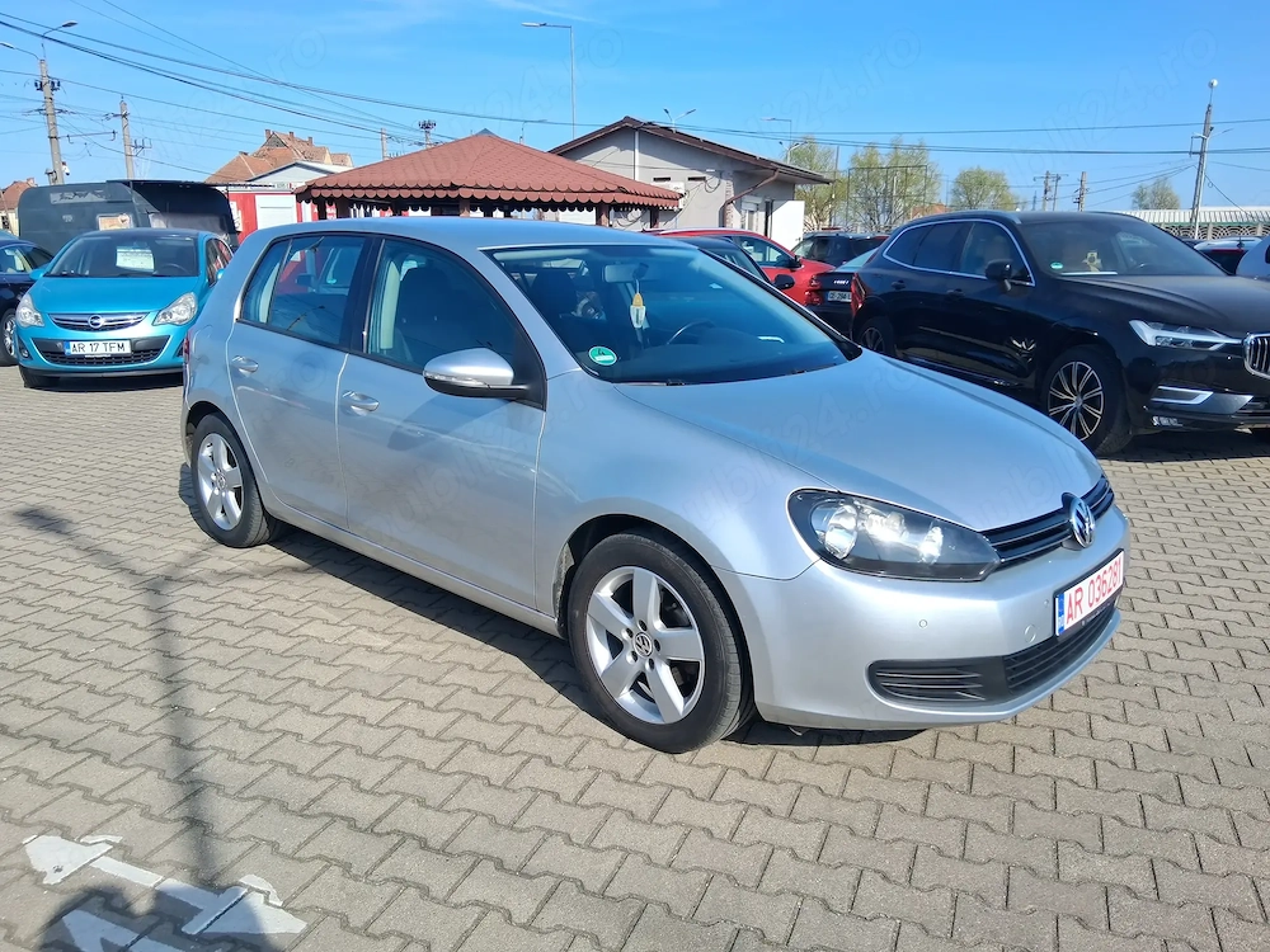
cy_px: 476
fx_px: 954
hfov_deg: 67.3
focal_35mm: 26
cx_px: 635
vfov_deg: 53.1
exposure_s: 1/459
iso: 25
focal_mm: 3.98
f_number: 1.8
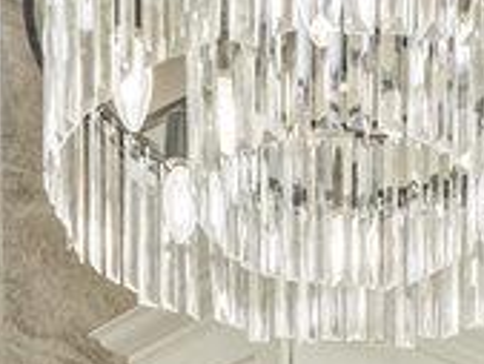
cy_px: 947
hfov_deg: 21.4
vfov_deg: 12.0
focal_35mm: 91
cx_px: 329
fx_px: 1273
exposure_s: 1/10
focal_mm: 16
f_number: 5.6
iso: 160
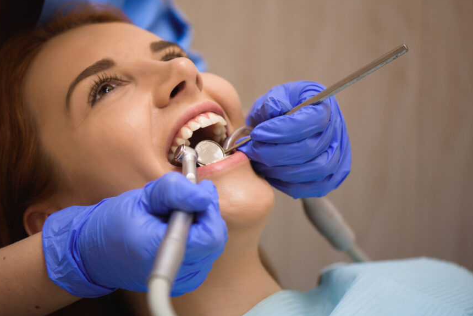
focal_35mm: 125
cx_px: 195
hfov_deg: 16.4
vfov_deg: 11.0
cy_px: 131
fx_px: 1644
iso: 1000
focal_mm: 105
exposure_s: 1/125
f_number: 3.2
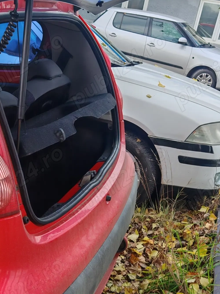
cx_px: 67
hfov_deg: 26.8
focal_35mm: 54
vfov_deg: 35.0
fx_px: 458
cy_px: 207
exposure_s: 1/300
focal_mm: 6.67
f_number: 1.9
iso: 50
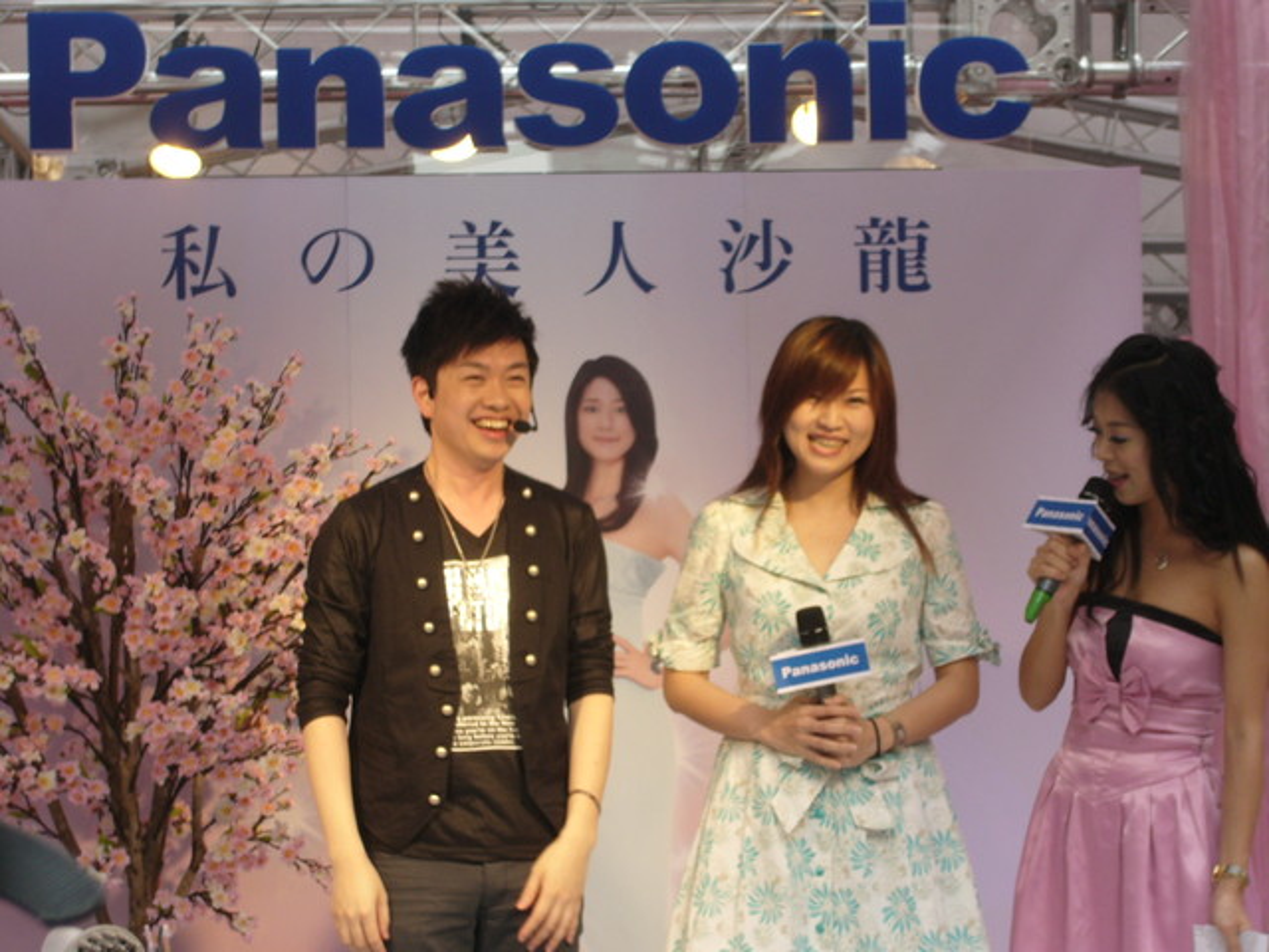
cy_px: 476
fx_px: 3849
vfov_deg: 14.1
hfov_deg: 18.7
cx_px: 634
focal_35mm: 105
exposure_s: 1/50
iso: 80
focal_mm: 17.4
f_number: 5
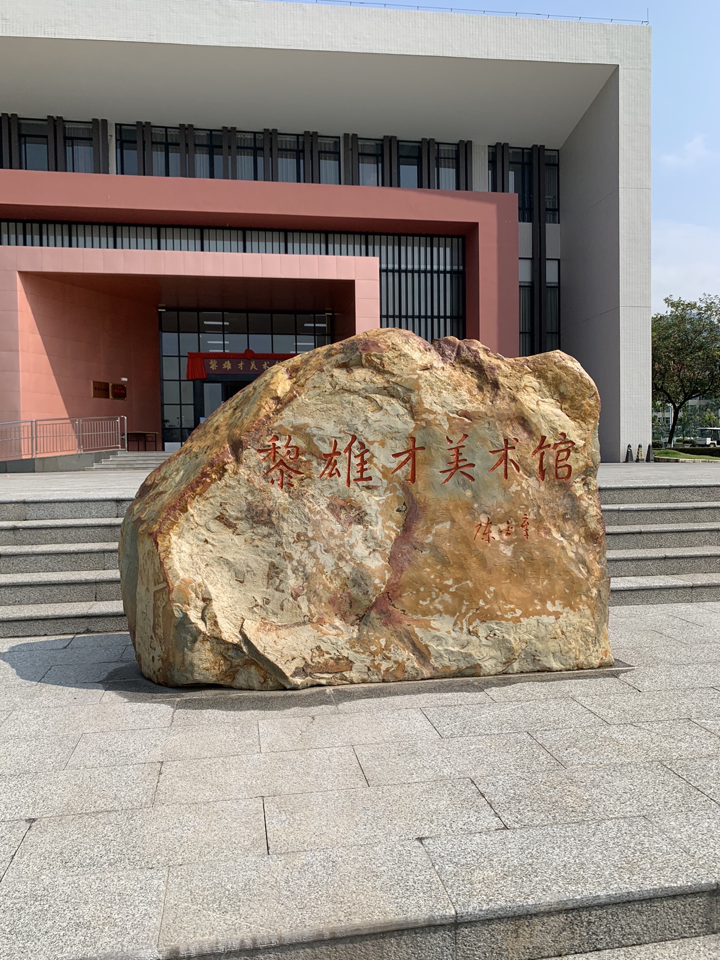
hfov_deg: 53.1
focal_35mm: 26
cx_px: 360
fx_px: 721
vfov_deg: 67.3
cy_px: 480
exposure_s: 1/2545
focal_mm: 4.25
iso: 25
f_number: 1.8
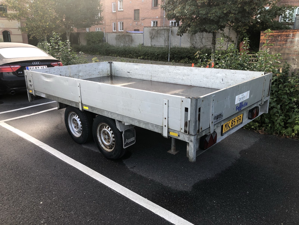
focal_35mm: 28
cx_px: 150
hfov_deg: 63.4
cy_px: 112
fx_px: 242
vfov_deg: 49.7
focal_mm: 3.99
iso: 32
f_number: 1.8
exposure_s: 1/120
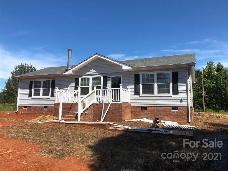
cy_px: 86
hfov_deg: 63.4
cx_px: 114
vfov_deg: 49.7
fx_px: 184
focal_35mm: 28
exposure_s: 1/2088
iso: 20
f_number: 1.8
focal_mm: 3.99
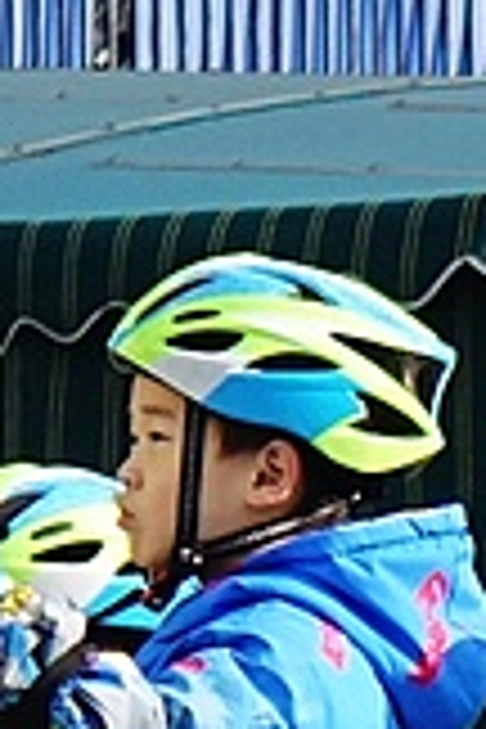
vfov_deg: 2.3
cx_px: 279
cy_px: 1073
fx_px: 17778
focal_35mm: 878
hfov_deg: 1.6
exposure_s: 1/500
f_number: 4
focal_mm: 51
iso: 125
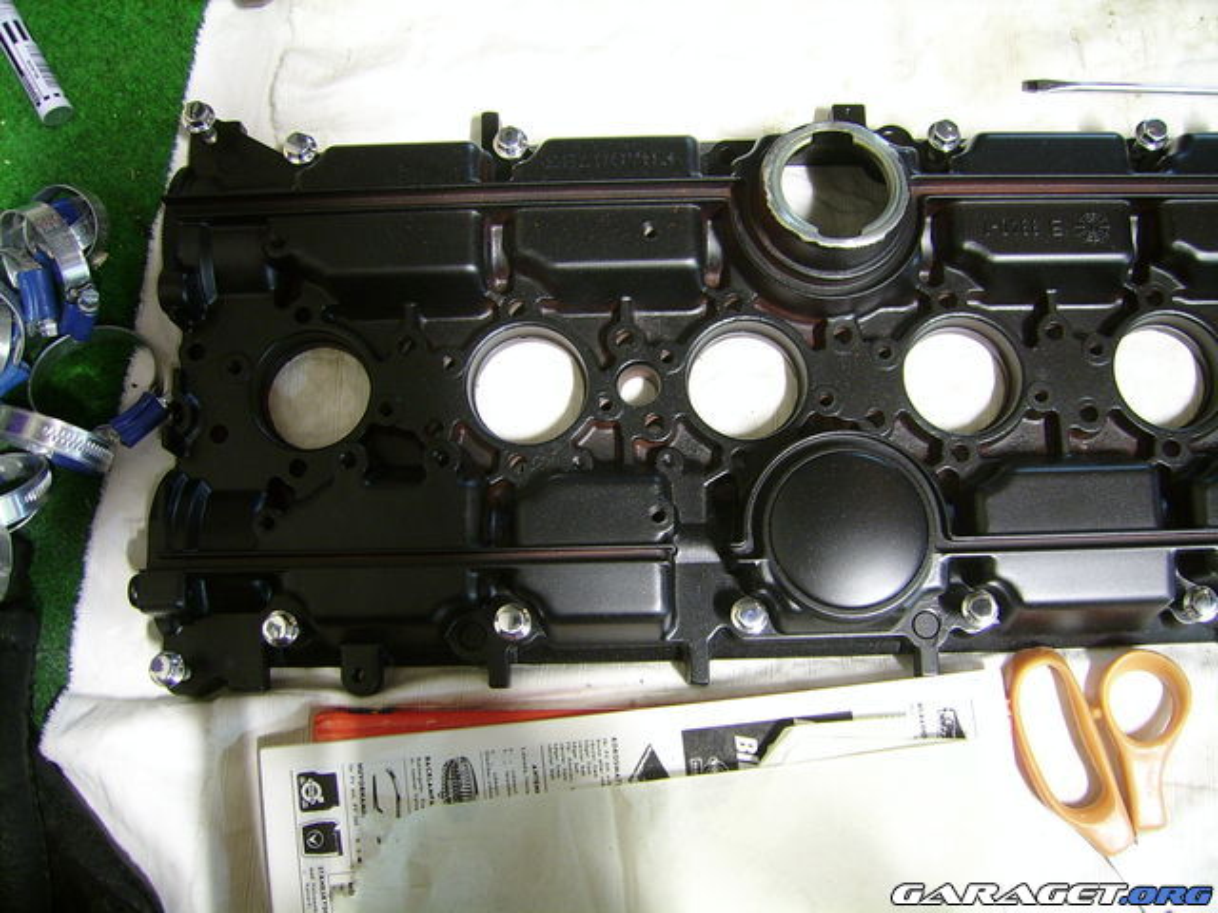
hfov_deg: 52.6
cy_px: 456
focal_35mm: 35
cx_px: 609
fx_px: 1232
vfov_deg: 40.7
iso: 100
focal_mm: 5.95
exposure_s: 1
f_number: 2.8
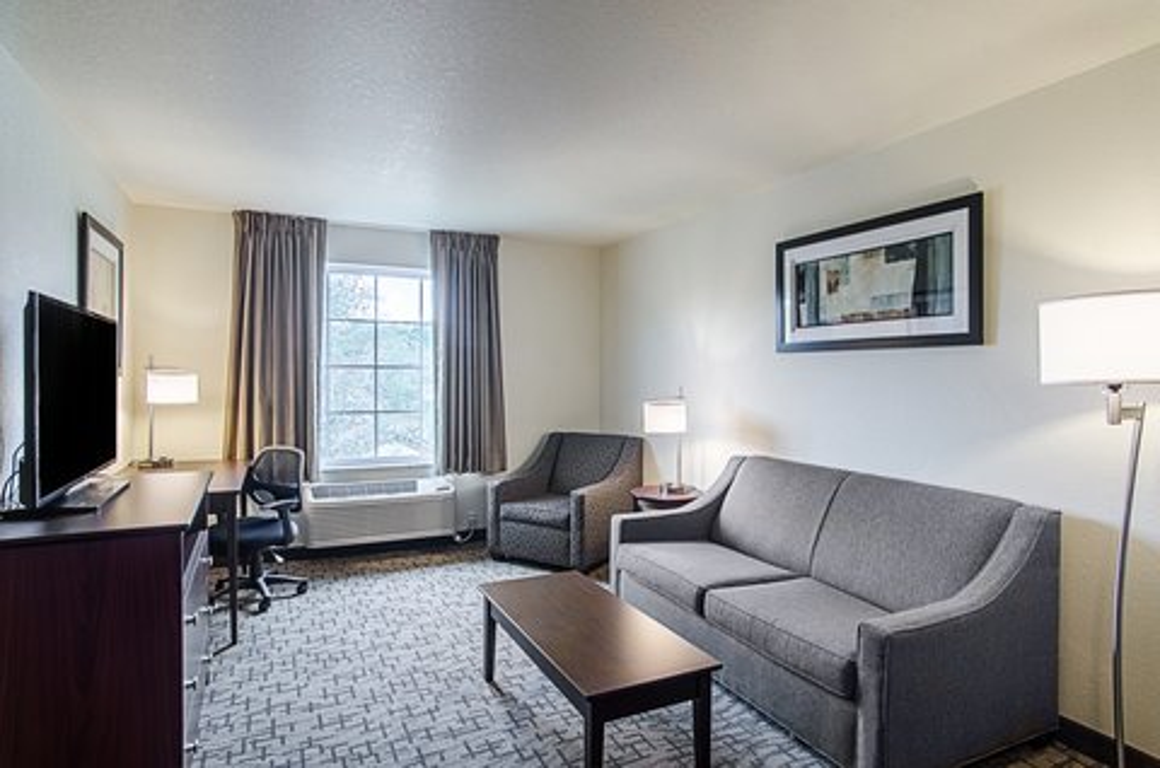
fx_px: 579
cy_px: 384
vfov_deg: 67.2
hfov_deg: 90.1
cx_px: 580
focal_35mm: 18
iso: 400
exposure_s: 1/80
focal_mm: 12
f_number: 8
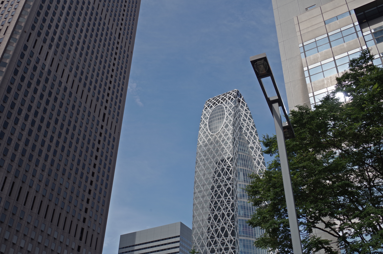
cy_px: 127
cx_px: 192
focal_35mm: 37
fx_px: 393
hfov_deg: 52.0
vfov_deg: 35.8
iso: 250
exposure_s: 1/200
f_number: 11
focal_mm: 25
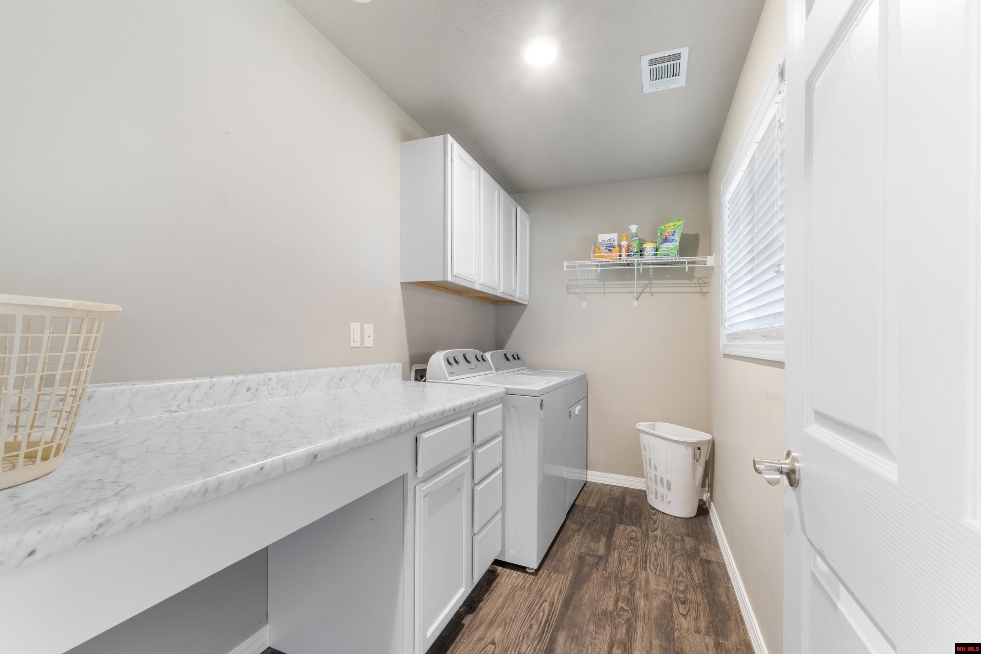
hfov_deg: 100.4
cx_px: 490
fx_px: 409
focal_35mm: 15
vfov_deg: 77.3
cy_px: 327
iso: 200
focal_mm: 10
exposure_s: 1.3
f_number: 9
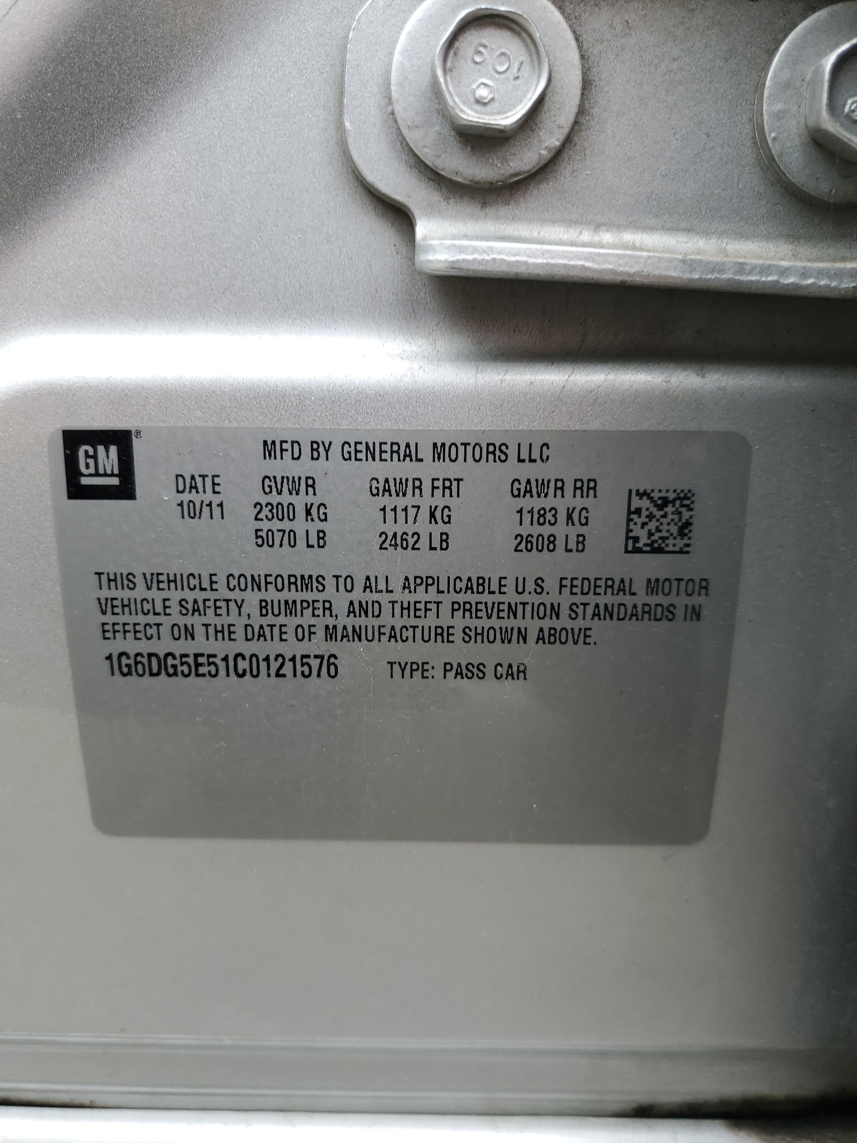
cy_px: 572
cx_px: 428
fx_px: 858
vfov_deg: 67.3
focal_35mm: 26
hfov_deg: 53.1
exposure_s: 1/238
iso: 50
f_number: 1.5
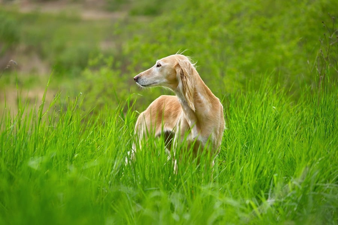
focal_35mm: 185
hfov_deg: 11.1
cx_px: 169
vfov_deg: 7.4
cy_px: 112
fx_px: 1737
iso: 400
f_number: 7.1
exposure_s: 1/640
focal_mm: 185
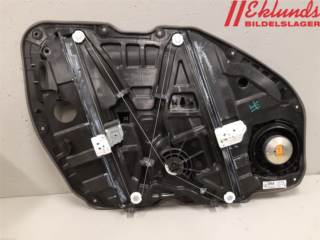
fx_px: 240
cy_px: 120
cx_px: 160
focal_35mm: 26
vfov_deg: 53.1
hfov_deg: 67.3
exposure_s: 1/50
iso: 250
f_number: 1.7
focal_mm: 3.93
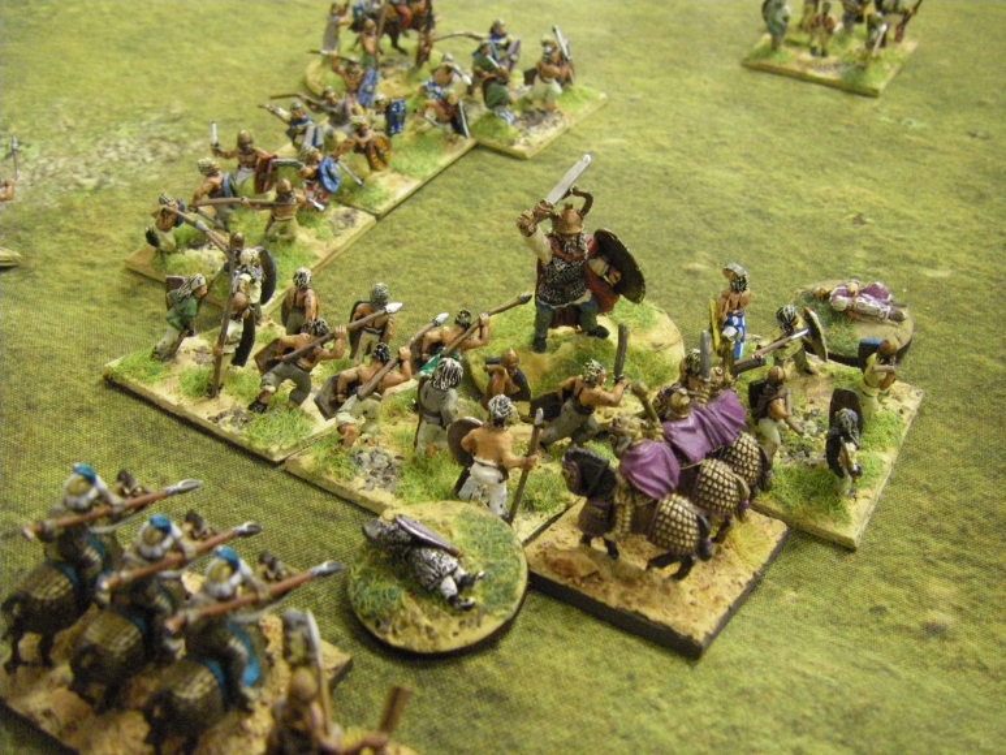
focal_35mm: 38
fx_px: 1105
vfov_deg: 37.7
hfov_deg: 49.0
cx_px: 503
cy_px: 378
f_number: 3.5
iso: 800
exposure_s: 1/30
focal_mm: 6.3
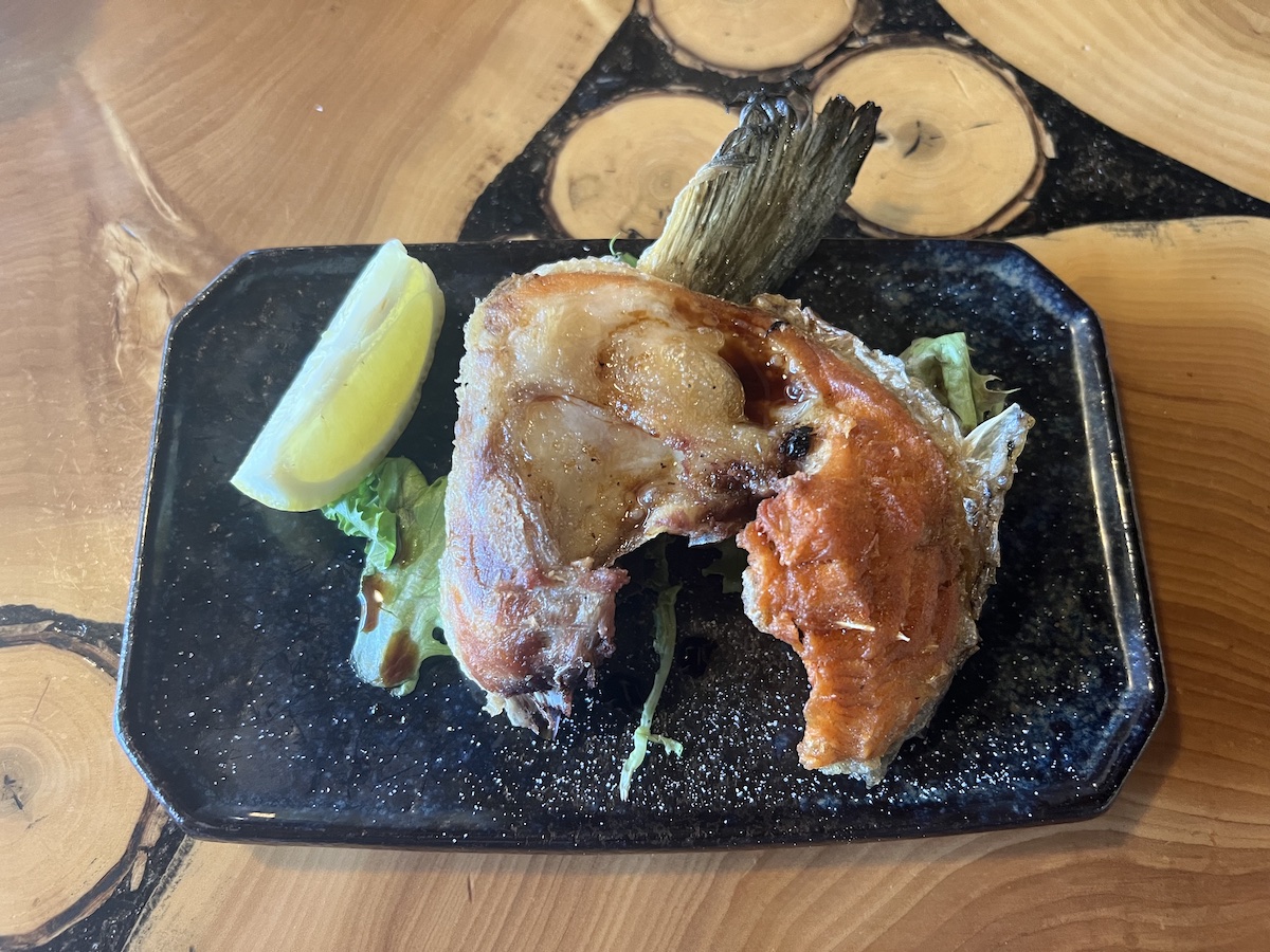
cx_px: 635
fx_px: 954
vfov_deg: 53.1
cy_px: 476
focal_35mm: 26
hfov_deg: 67.3
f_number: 1.5
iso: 320
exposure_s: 1/60
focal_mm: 5.7
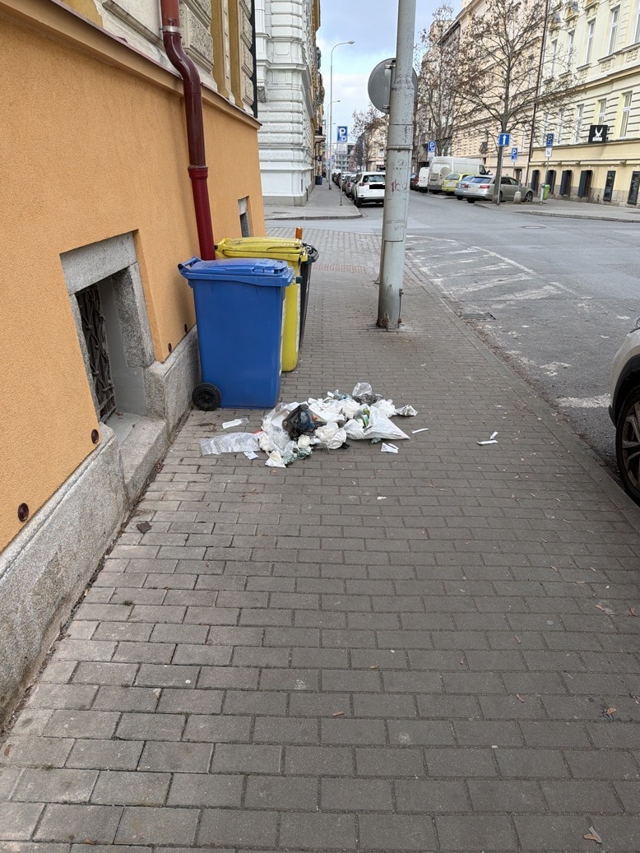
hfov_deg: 54.9
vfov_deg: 69.4
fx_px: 616
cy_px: 410
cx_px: 328
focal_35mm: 25
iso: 80
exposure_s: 1/416
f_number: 1.78
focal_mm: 6.76
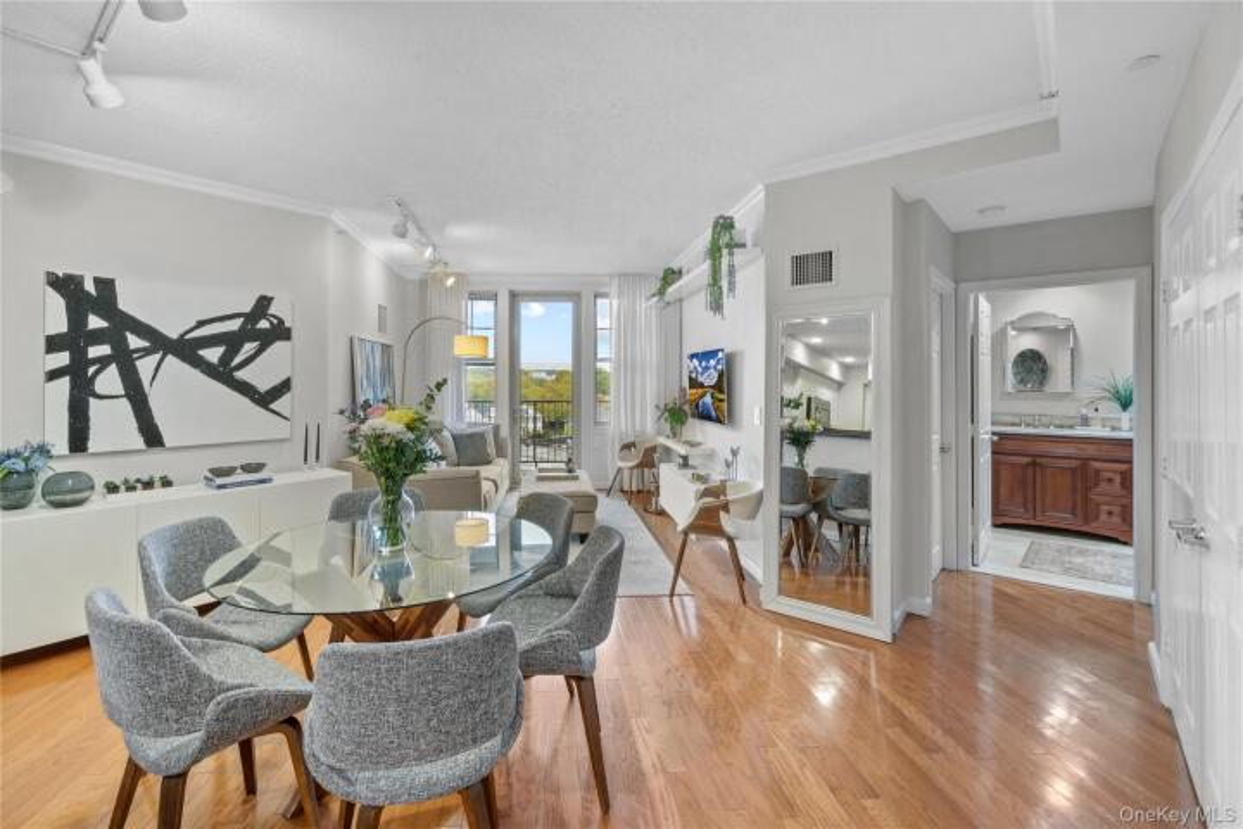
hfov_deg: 100.4
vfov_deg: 77.3
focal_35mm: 15
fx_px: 518
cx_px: 622
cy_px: 414
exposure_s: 1/1.67
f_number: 8
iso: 320
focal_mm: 10
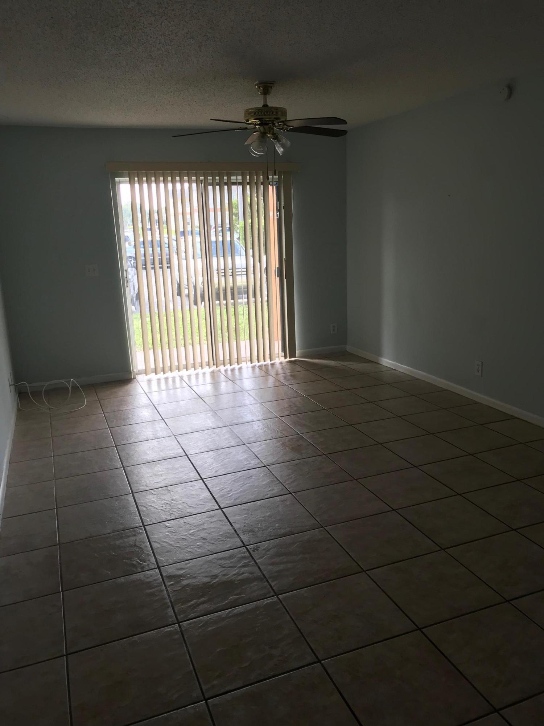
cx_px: 272
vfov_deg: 63.4
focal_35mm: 28
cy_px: 363
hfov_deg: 49.7
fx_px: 587
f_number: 1.8
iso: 25
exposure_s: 1/120
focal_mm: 3.99
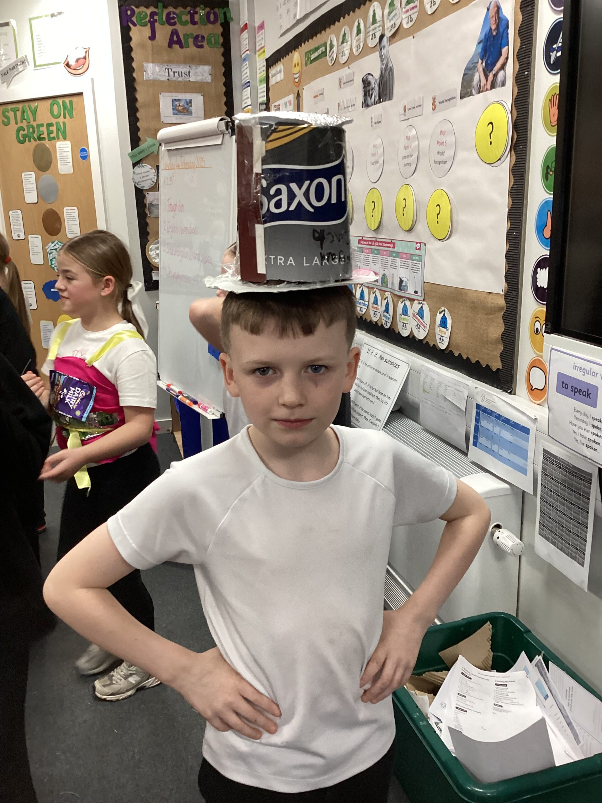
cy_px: 402
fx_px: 719
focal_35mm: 31
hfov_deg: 45.4
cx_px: 301
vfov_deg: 58.4
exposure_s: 1/60
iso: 200
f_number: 2.4
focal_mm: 3.3
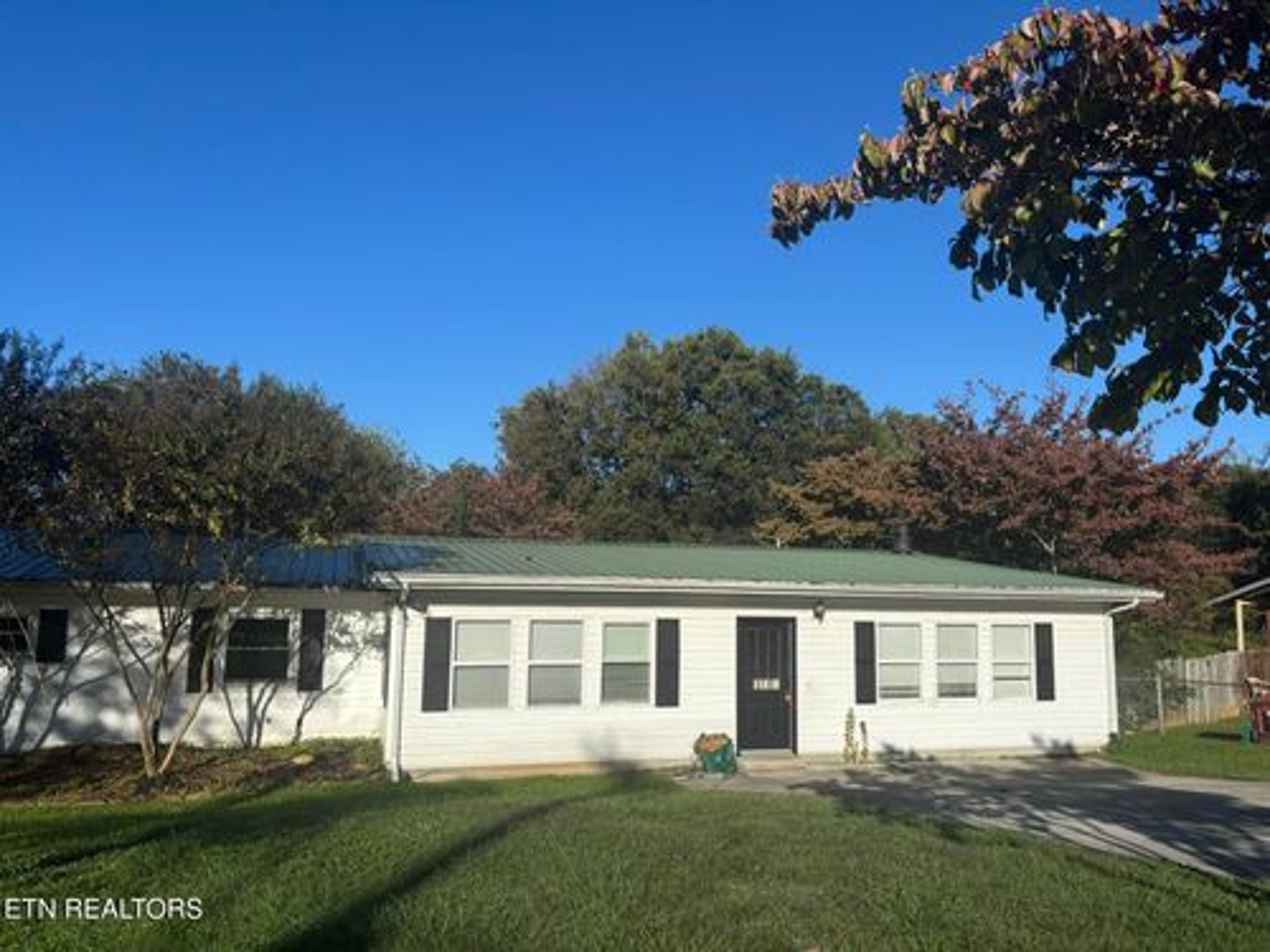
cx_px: 635
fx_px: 954
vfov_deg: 53.1
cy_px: 476
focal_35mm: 26
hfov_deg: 67.3
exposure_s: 1/4630
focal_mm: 5.96
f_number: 1.6
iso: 50
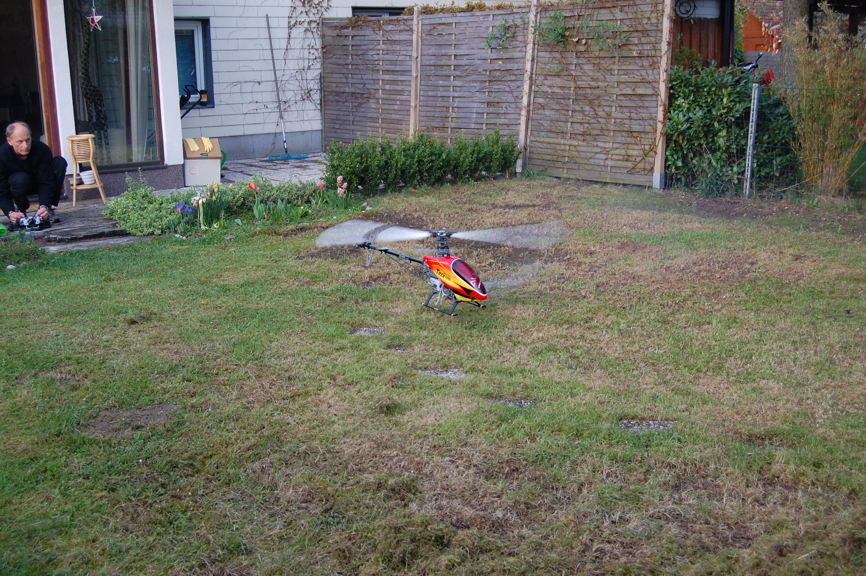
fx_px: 1009
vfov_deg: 31.8
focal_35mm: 42
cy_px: 288
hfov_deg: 46.4
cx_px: 433
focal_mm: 28
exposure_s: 1/160
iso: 400
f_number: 6.3
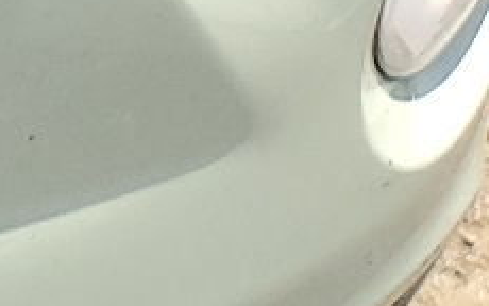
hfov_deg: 8.6
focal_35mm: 192
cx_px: -1074
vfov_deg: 6.0
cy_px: -829
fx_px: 2560
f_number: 1.5
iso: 50
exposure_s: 1/1000
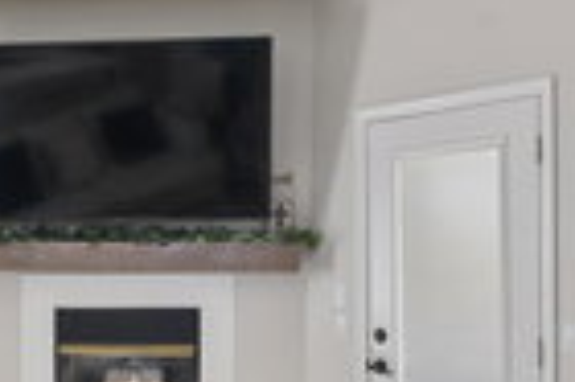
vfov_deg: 24.4
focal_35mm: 55
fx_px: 877
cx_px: 148
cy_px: 259
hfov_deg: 35.5
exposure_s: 1/20
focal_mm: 16
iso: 400
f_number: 9
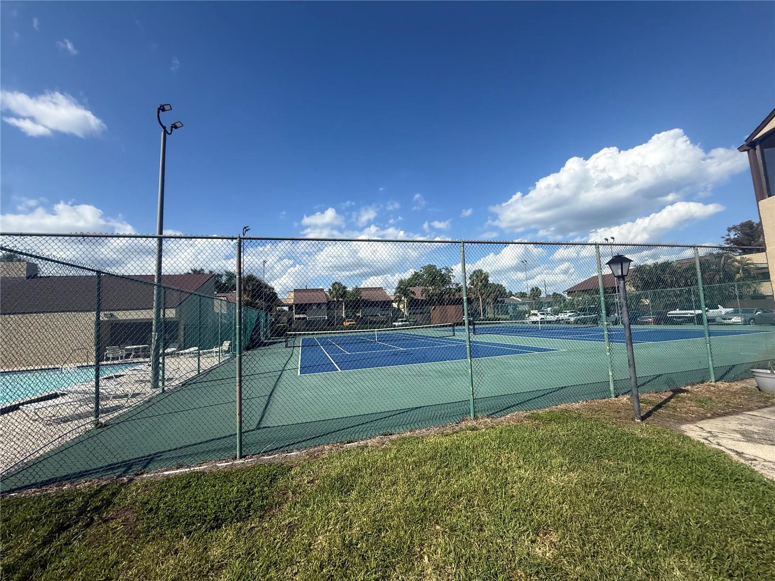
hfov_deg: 102.1
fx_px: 313
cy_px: 290
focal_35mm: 14
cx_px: 388
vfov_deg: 85.7
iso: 50
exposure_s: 1/2841
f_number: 2.2
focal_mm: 2.22
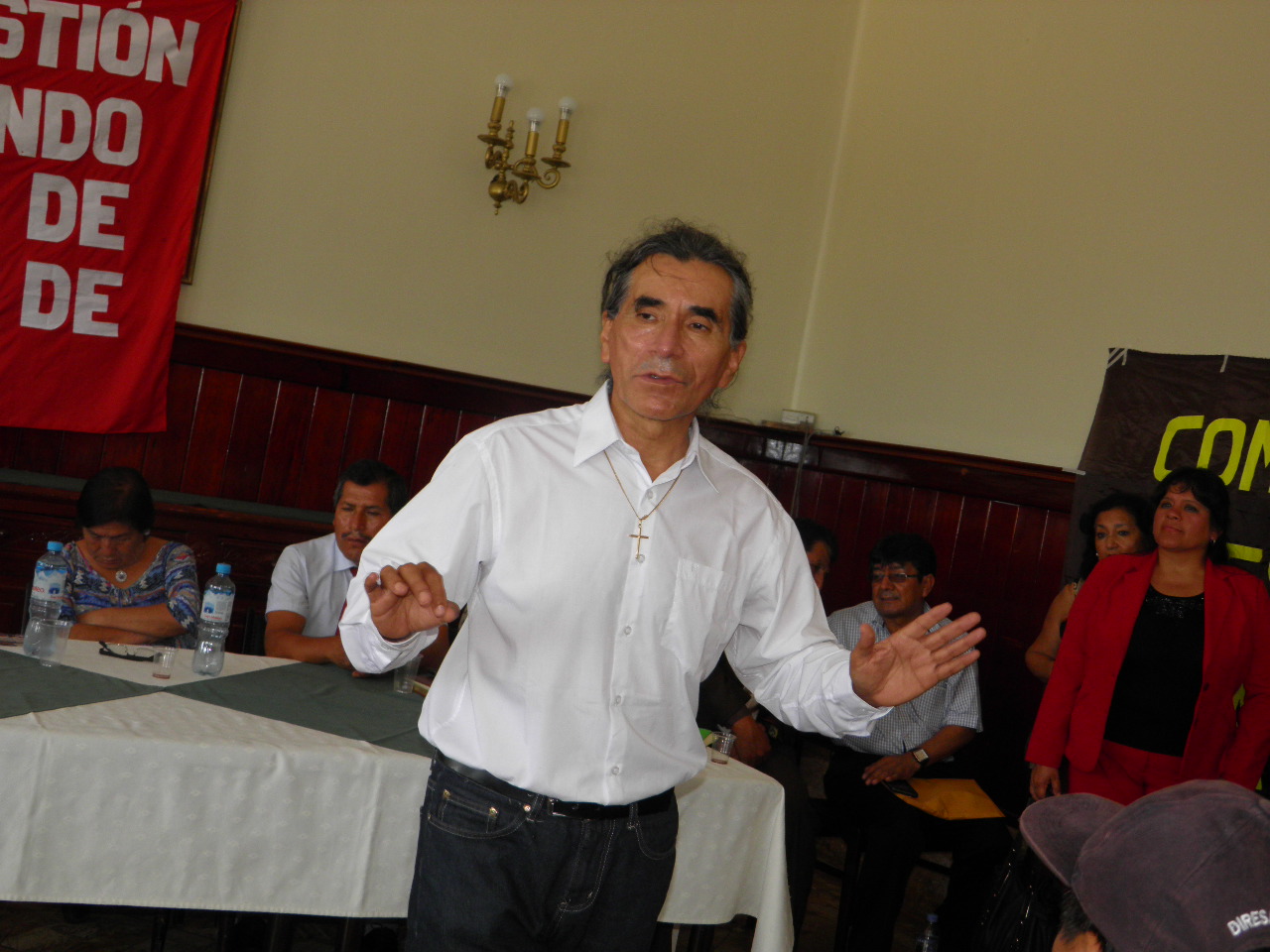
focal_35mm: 44
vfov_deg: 32.9
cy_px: 476
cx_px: 635
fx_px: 1614
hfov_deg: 42.9
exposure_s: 1/60
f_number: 3.3
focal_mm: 7.9
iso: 100
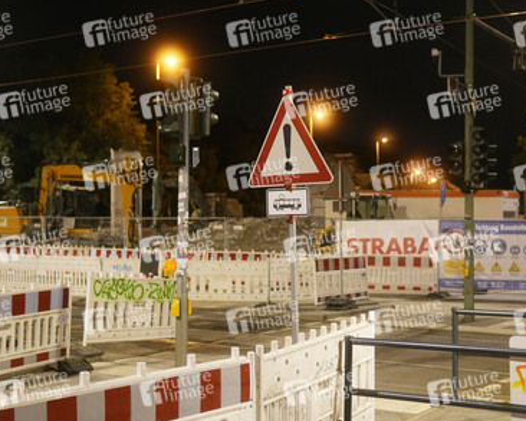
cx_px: 282
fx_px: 810
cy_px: 210
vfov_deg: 29.2
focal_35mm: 52
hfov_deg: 36.0
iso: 1250
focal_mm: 30
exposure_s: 1/40
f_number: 1.6
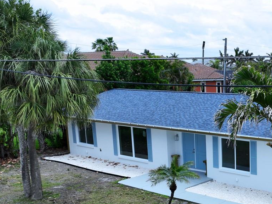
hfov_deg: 34.9
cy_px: 155
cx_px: 268
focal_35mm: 50
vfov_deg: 28.6
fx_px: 393
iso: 100
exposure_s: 1/320
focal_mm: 12.29
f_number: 3.2
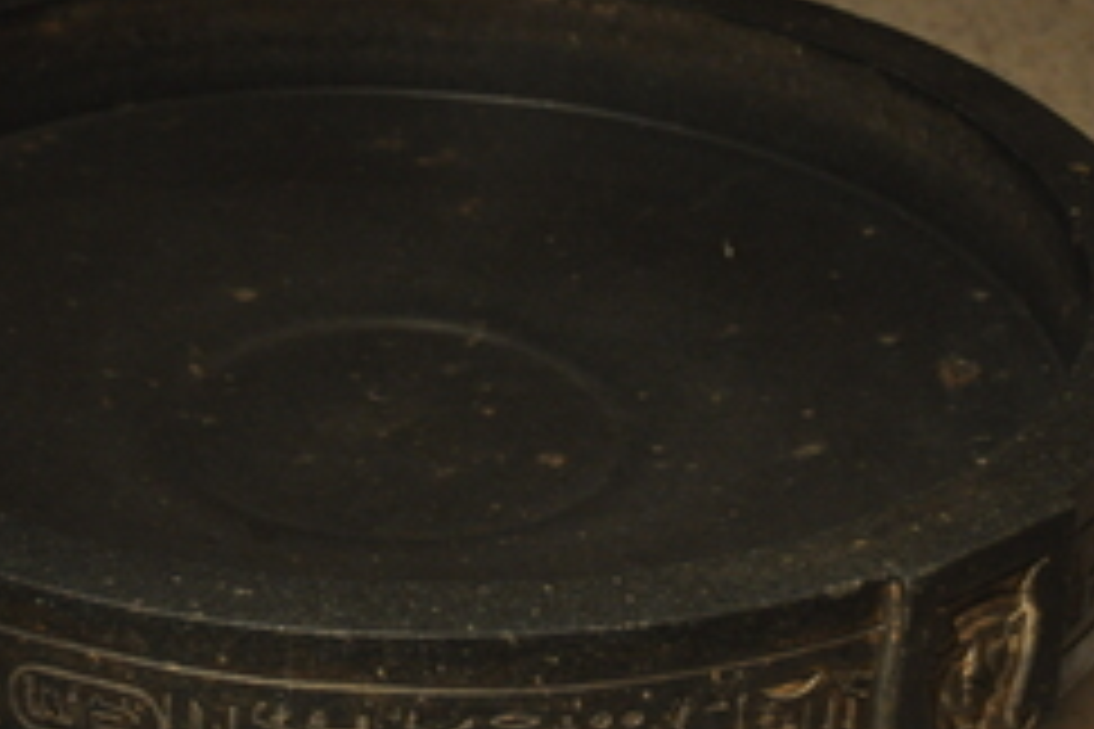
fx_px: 4284
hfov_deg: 14.5
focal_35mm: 141
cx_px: 396
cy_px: 333
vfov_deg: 9.7
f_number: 4.8
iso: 1000
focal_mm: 52
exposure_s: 1/40
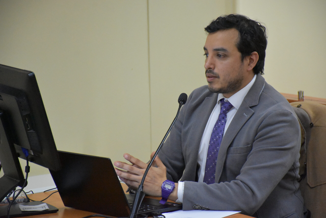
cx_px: 163
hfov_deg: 12.2
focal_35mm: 168
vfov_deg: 8.2
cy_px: 109
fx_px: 1521
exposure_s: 1/250
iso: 8000
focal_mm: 112
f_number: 5.6
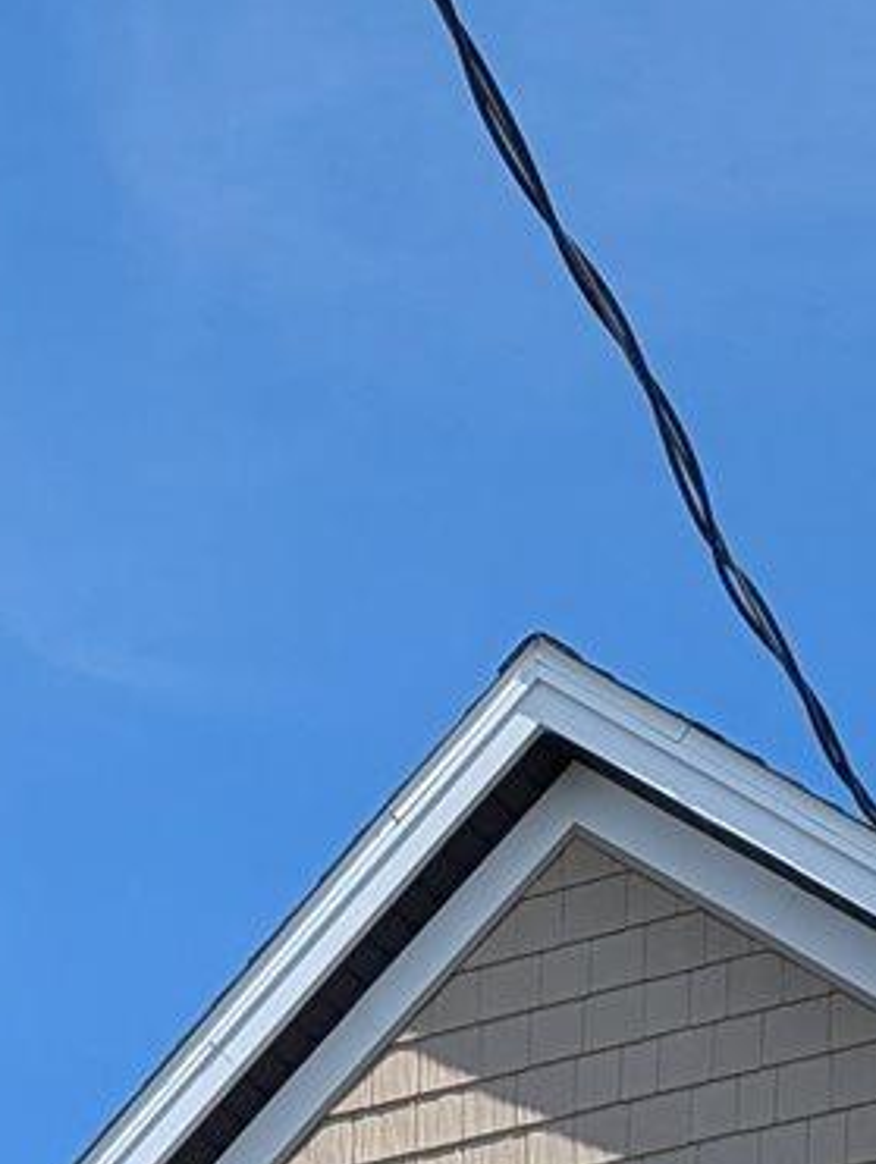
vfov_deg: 11.6
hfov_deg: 10.0
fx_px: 5019
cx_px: 283
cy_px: 2494
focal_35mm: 149
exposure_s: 1/1431
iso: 21
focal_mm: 6.9
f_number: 1.68
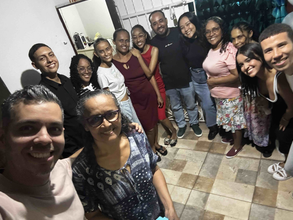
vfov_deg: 54.9
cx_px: 155
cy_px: 115
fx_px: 212
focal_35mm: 25
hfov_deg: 69.3
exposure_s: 1/20
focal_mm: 2.69
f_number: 1.9
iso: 640
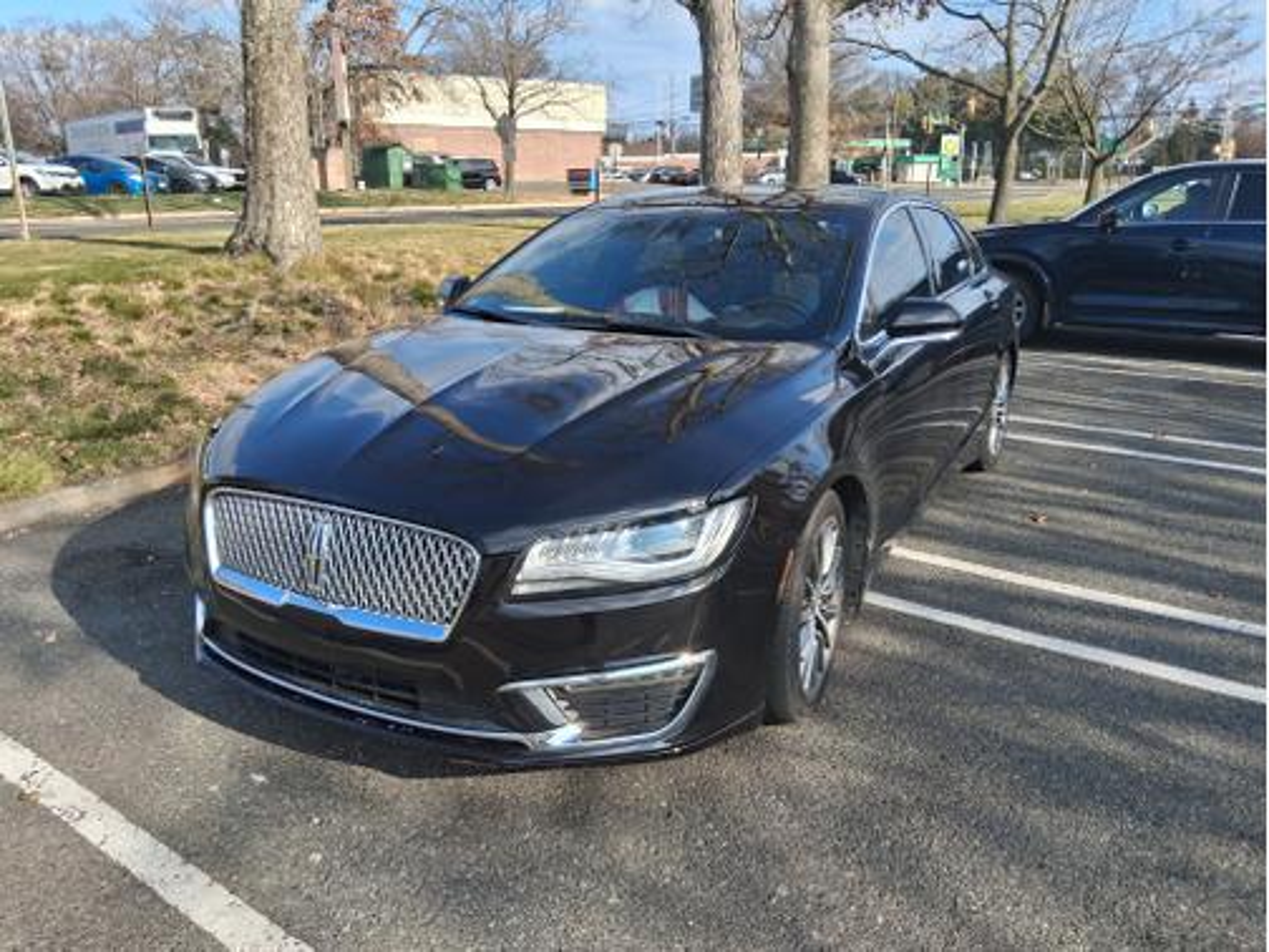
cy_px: 476
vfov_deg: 53.1
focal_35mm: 26
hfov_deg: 67.3
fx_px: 953
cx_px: 634
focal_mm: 3.98
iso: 25
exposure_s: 1/320
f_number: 1.8
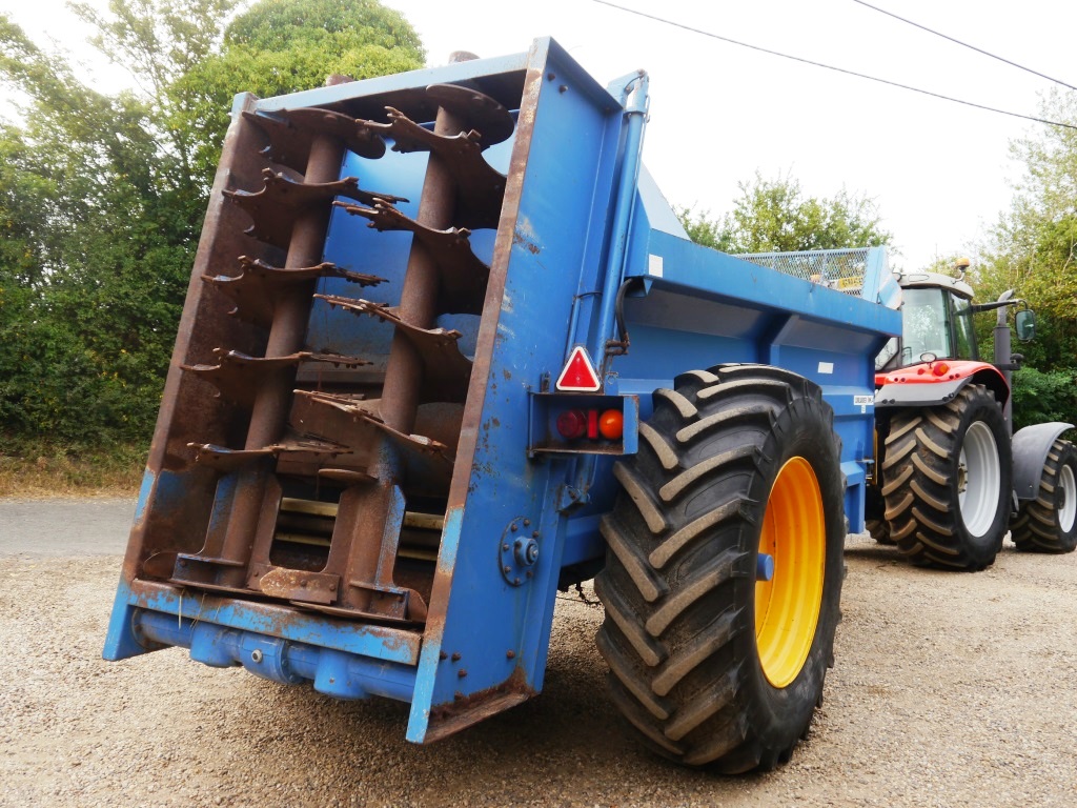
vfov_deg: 44.2
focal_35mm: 32
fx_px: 996
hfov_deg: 56.8
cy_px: 404
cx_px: 538
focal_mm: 16
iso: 160
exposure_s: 1/125
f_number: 5
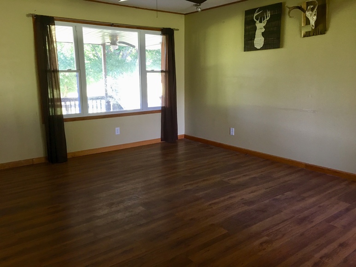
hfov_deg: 61.7
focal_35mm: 29
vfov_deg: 48.2
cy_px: 134
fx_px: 298
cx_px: 178
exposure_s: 1/30
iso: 100
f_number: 2.2
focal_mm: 4.15
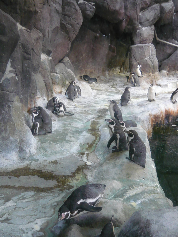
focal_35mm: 33
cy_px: 118
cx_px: 89
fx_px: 226
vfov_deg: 55.4
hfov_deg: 42.9
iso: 320
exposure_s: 1/30
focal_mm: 5.5
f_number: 2.8
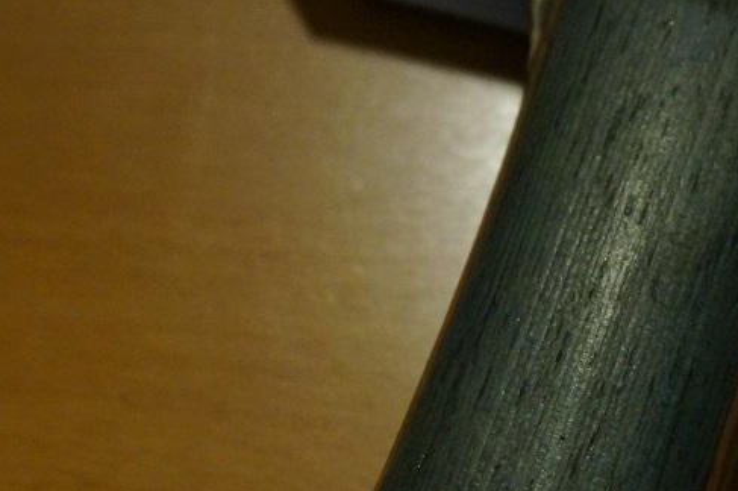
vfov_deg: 11.4
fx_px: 2402
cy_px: 605
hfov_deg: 17.4
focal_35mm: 117
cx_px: 468
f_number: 5
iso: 3200
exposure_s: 1/50
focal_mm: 31
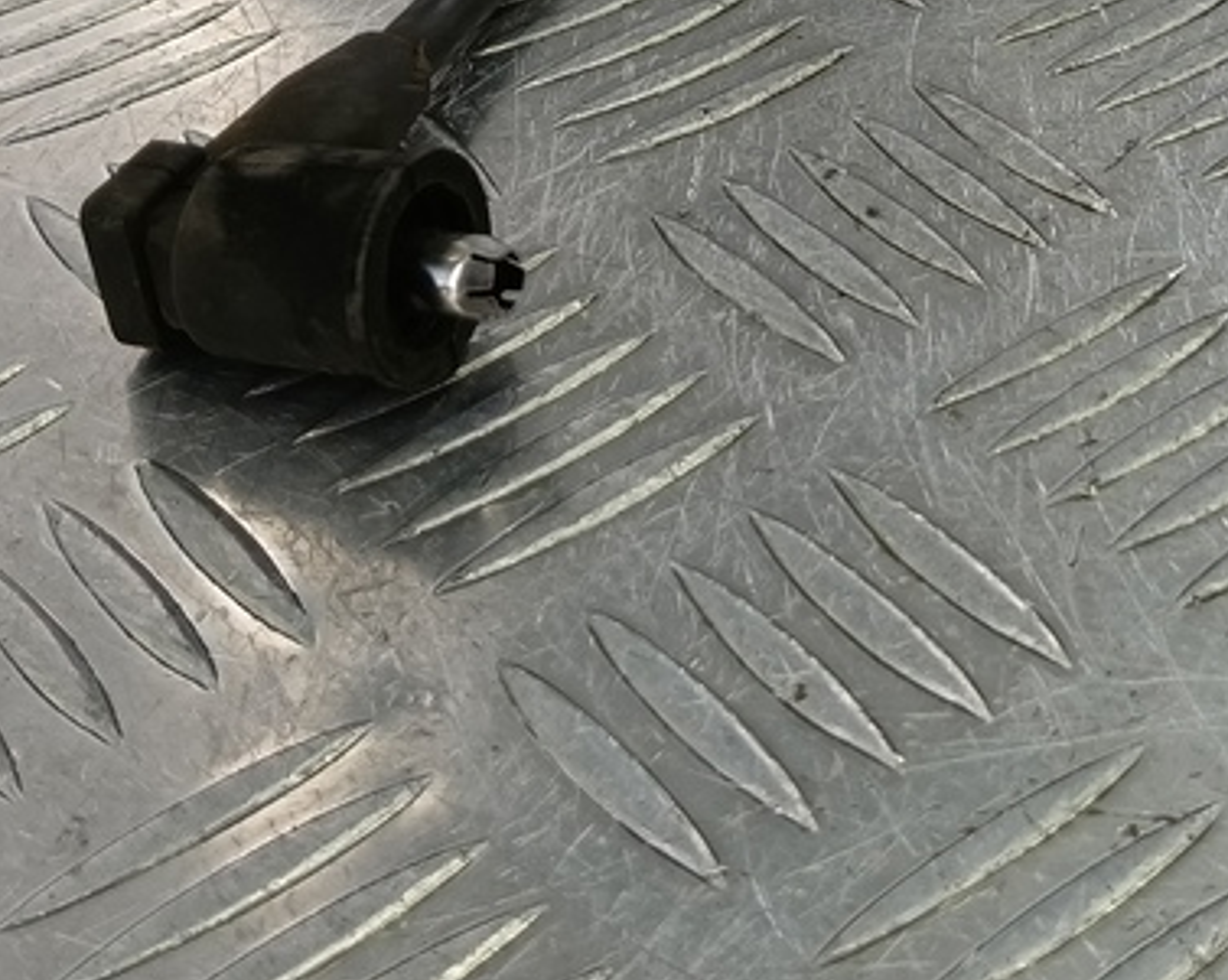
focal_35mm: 61
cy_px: -62
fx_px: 2215
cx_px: 1218
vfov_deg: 23.6
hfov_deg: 29.1
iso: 116
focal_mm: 4.11
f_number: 1.6
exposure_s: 1/100
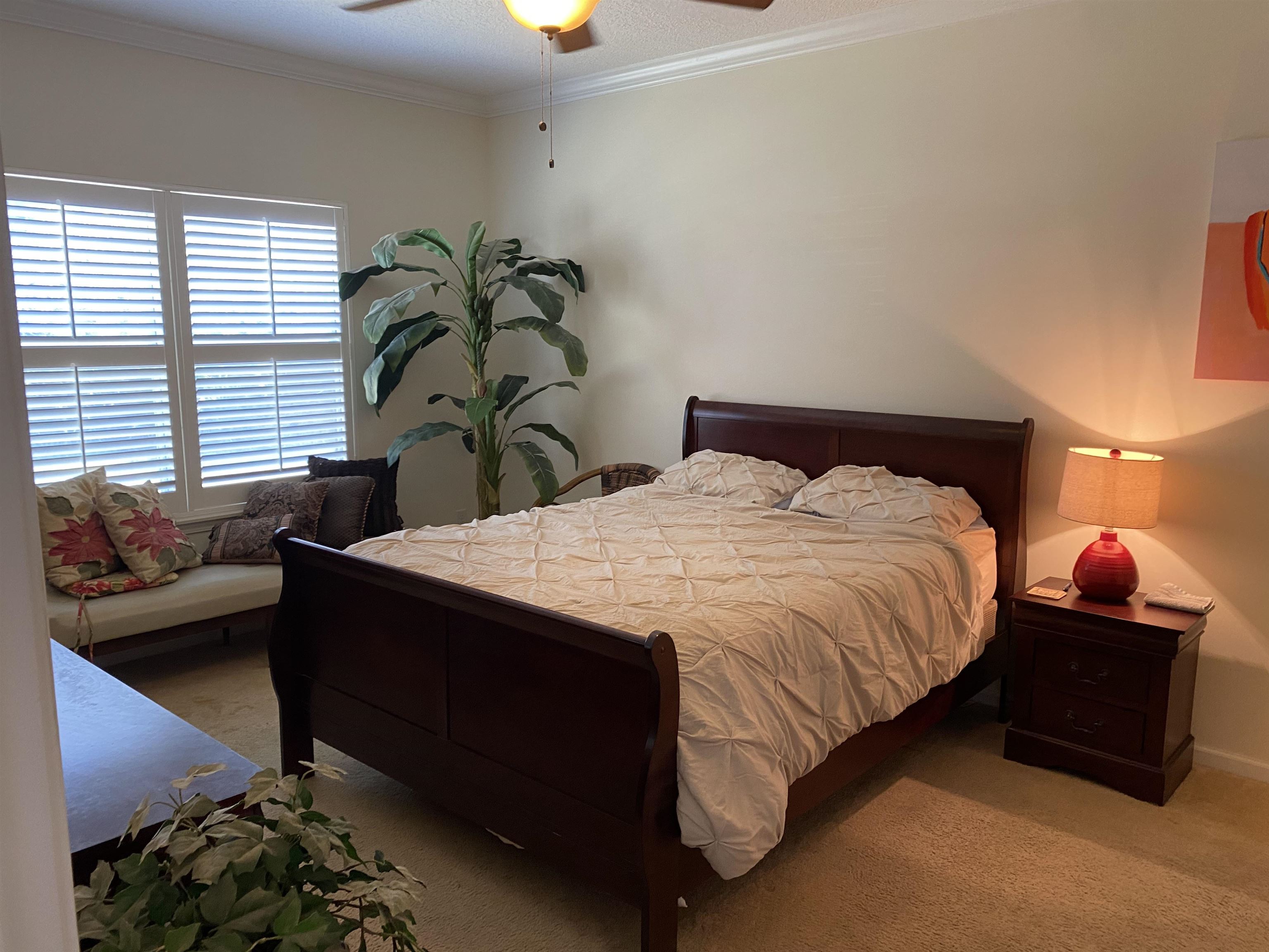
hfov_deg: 67.3
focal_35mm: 26
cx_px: 634
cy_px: 476
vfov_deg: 53.1
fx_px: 953
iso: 160
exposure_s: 1/60
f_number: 1.8
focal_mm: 4.25
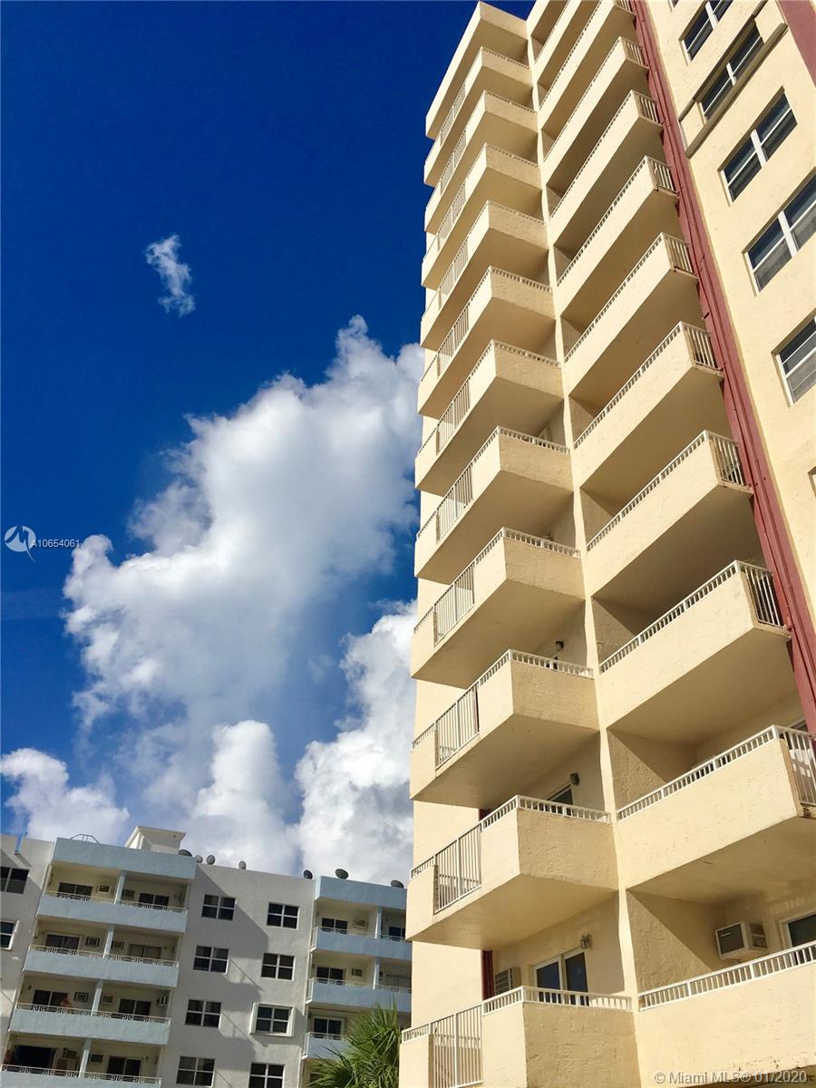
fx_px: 911
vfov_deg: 61.7
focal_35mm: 29
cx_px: 408
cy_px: 544
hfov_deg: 48.2
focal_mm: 4.15
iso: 25
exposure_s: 1/4274
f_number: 2.2
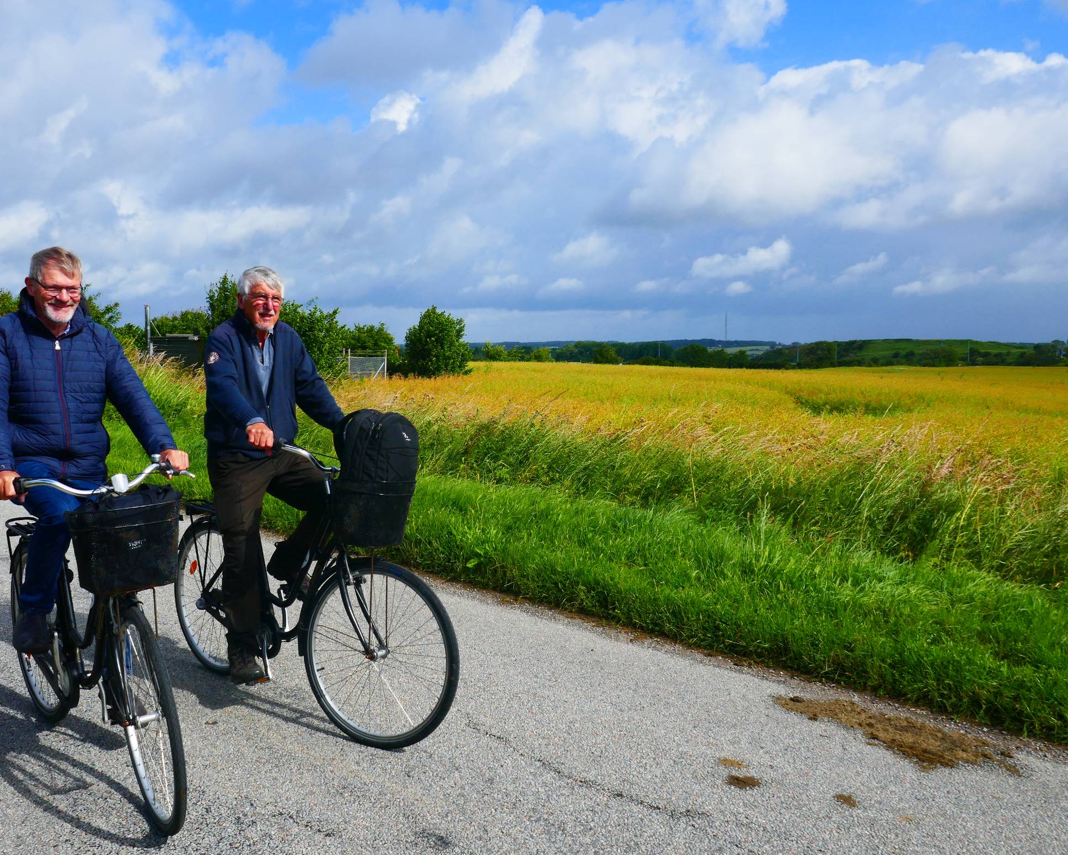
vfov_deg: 47.1
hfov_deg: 56.8
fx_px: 980
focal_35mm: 31
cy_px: 425
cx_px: 442
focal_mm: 9.1
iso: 125
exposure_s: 1/800
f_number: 5.6
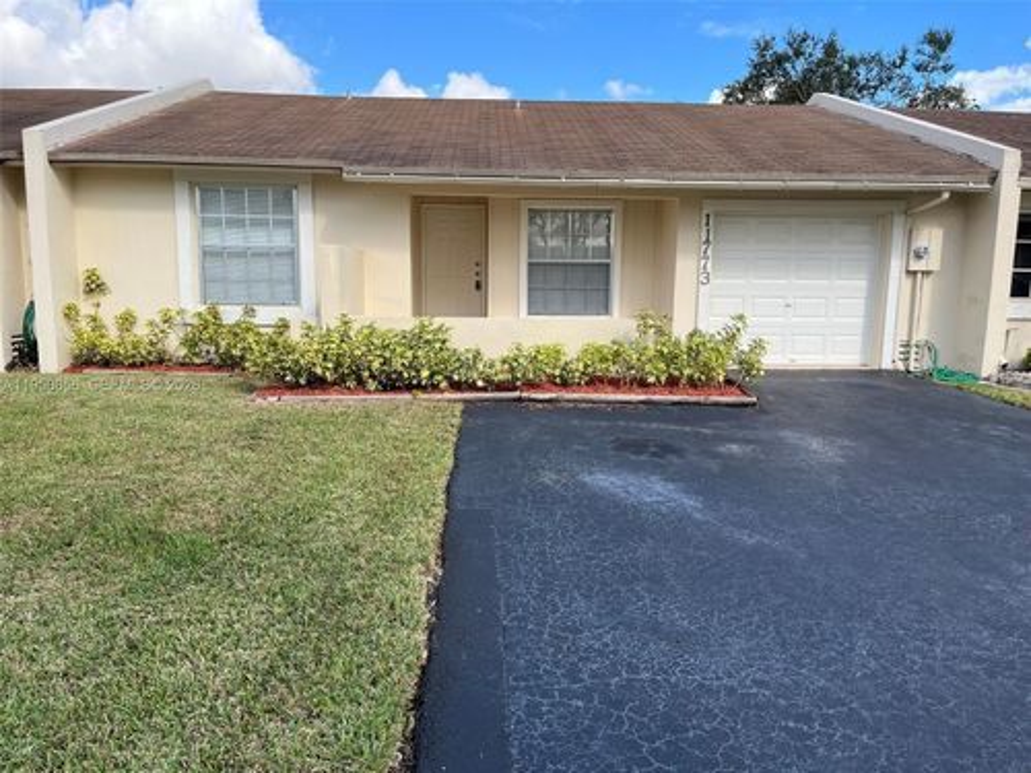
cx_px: 516
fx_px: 774
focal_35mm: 26
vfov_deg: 53.1
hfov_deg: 67.3
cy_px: 386
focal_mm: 5.1
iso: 50
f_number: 1.6
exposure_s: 1/1623
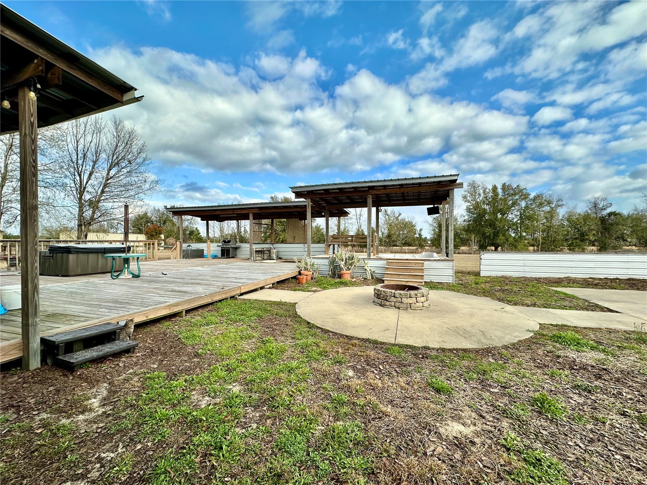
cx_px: 324
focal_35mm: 14
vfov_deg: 85.7
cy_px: 242
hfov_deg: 102.1
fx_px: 262
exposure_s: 1/1319
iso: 40
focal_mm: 2.22
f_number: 2.2
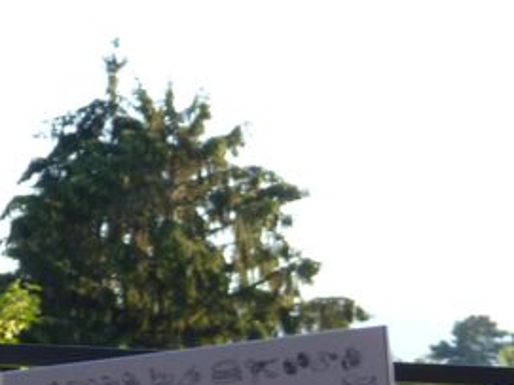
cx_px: 544
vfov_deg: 6.1
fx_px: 3592
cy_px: 556
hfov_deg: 8.1
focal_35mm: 242
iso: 160
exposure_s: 1/160
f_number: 4.9
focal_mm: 14.7
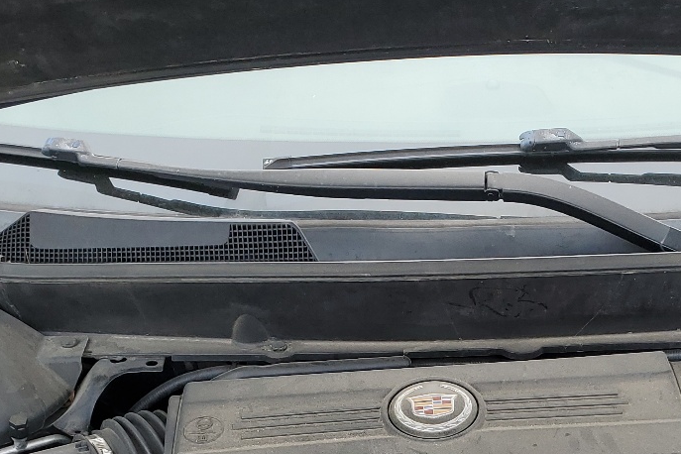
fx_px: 1192
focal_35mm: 63
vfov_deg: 20.0
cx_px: 497
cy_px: 573
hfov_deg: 31.4
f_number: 1.5
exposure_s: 1/435
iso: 50
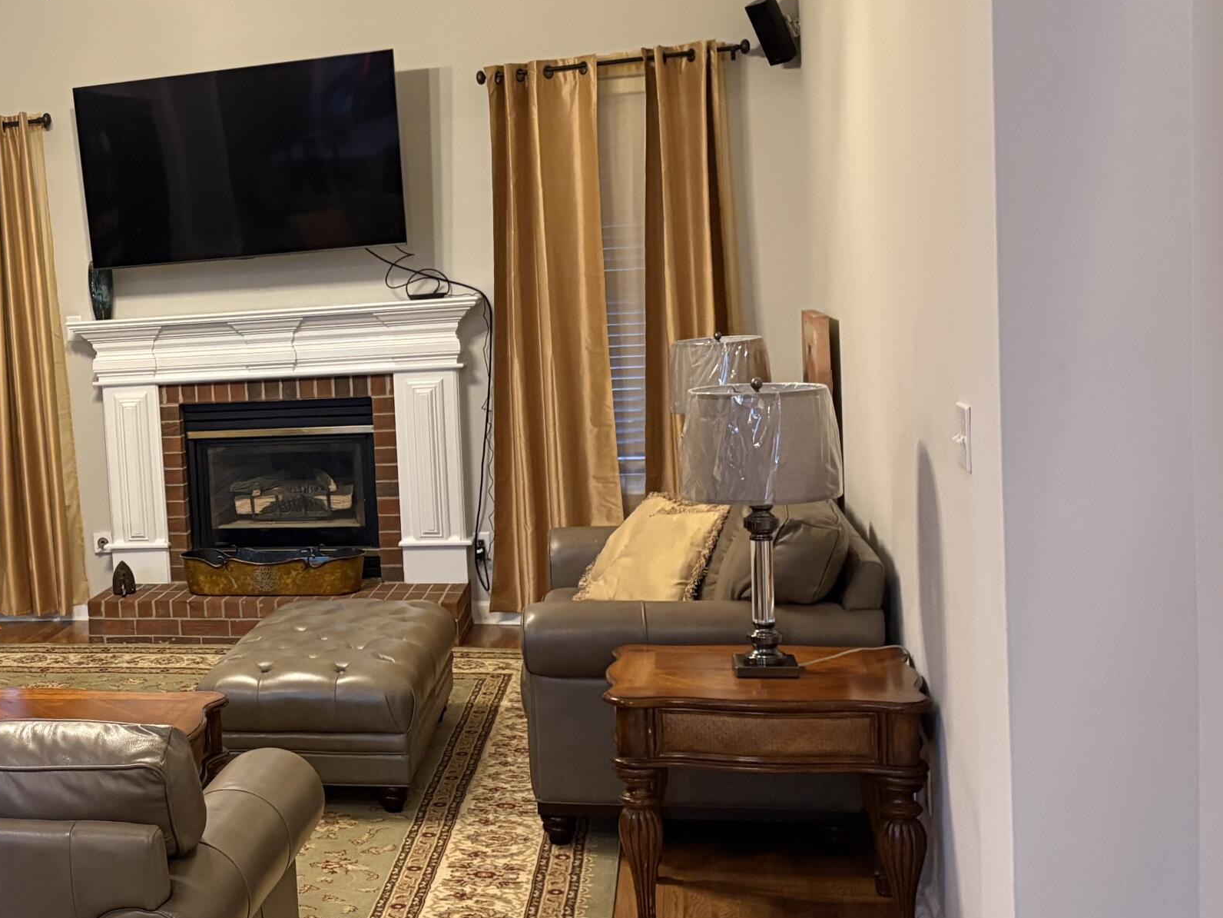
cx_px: 121
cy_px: 429
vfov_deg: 29.7
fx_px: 1731
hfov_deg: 36.5
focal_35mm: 49
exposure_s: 1/30
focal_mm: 5.96
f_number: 1.6
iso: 500
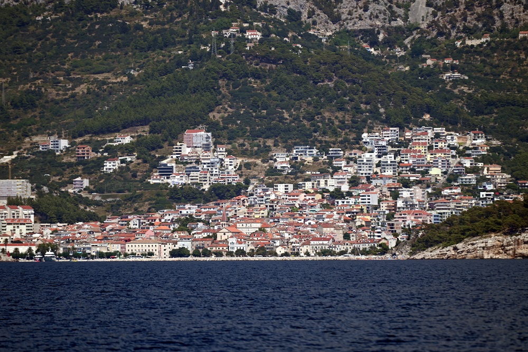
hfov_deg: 6.9
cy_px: 176
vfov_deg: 4.6
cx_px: 264
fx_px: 4400
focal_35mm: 300
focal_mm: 300
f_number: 5.6
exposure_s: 1/800
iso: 100
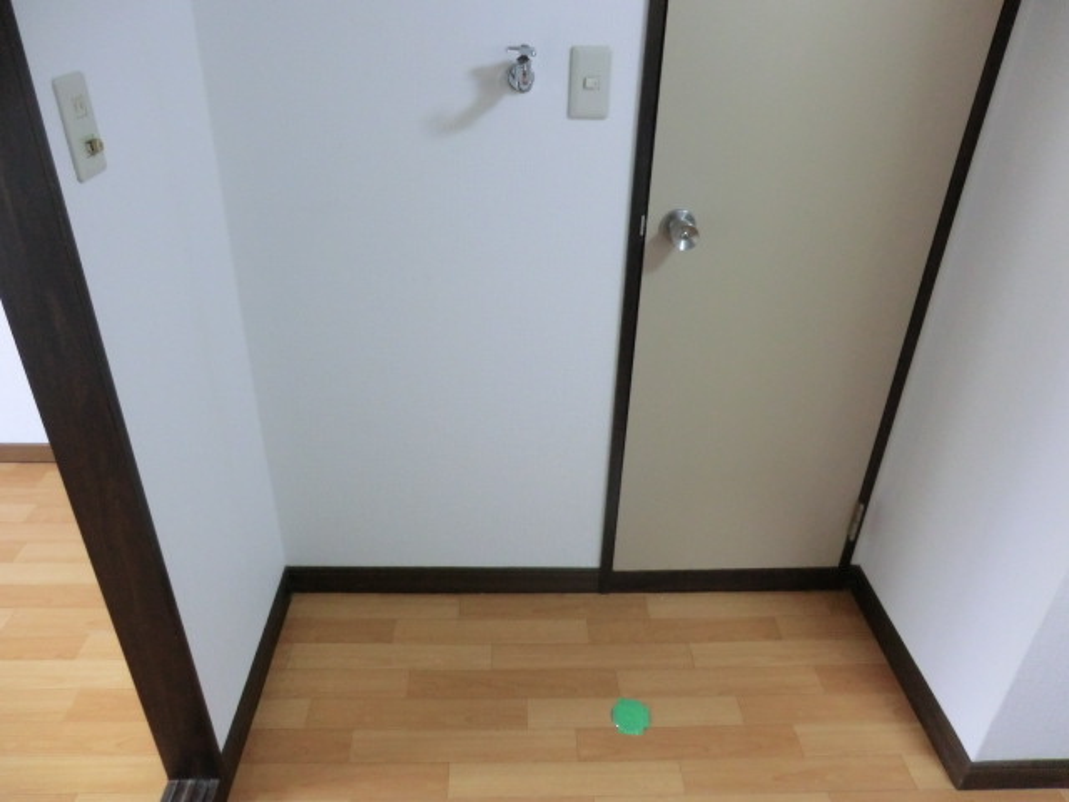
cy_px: 401
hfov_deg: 71.6
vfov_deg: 56.8
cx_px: 534
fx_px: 741
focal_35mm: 24
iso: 400
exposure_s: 1/60
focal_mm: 4.3
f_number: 3.2
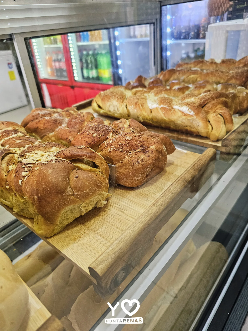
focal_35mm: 23
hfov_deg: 58.9
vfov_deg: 73.9
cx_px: 124
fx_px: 220
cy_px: 166
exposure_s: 1/172
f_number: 1.7
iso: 500
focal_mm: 6.3
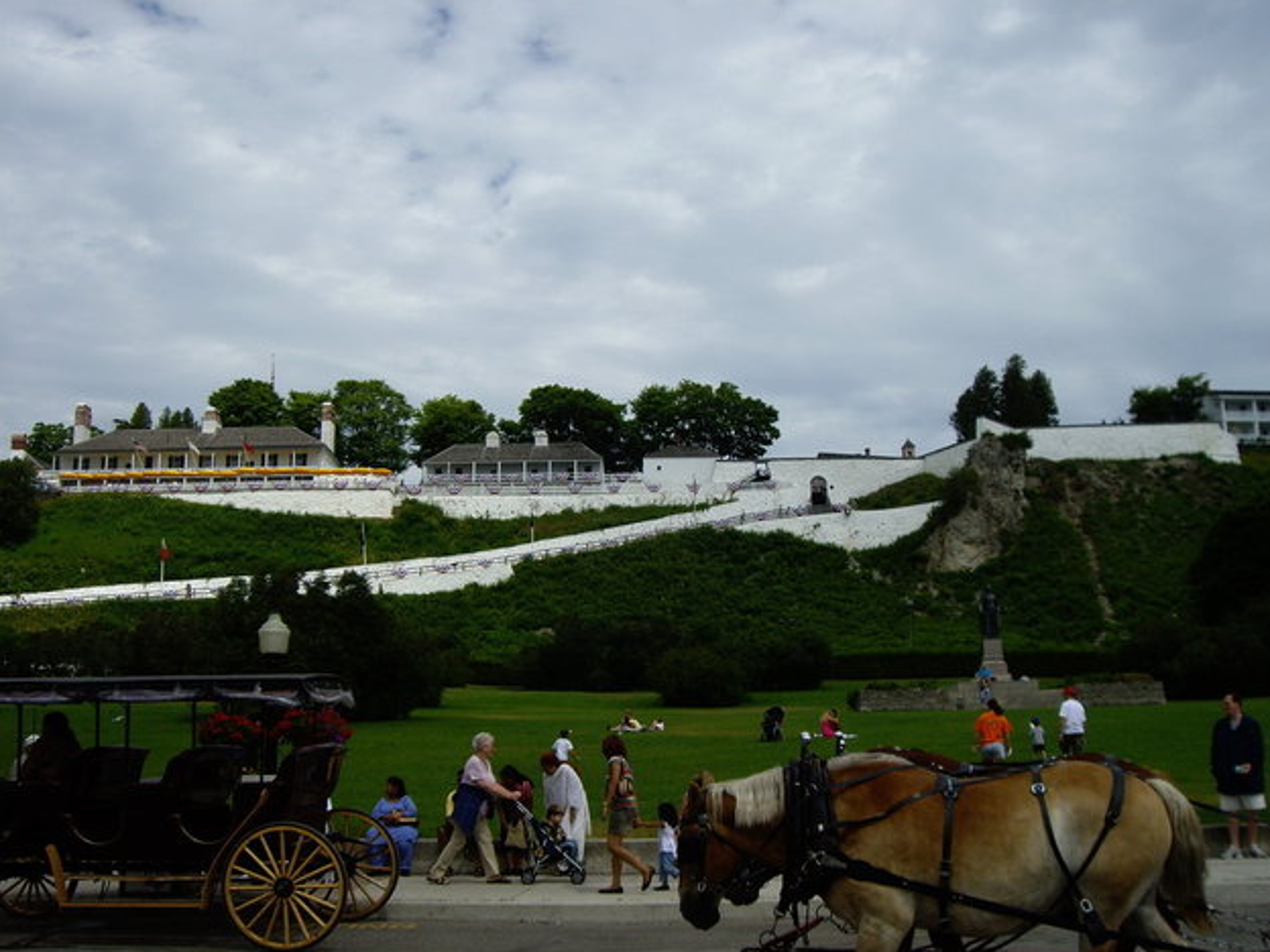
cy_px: 486
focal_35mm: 39
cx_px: 649
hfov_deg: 47.9
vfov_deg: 36.8
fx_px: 1431
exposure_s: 1/800
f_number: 4.3
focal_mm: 6.2
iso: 50
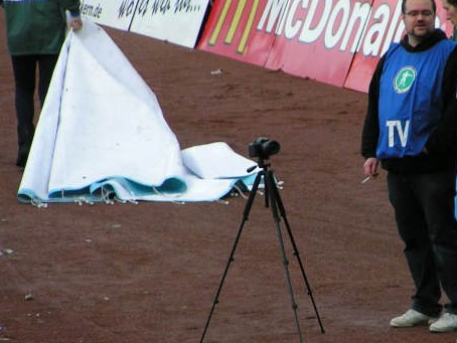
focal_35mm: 456
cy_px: 178
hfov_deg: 4.3
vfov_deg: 3.3
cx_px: 364
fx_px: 6023
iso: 100
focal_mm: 39.6
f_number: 3.5
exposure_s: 1/400
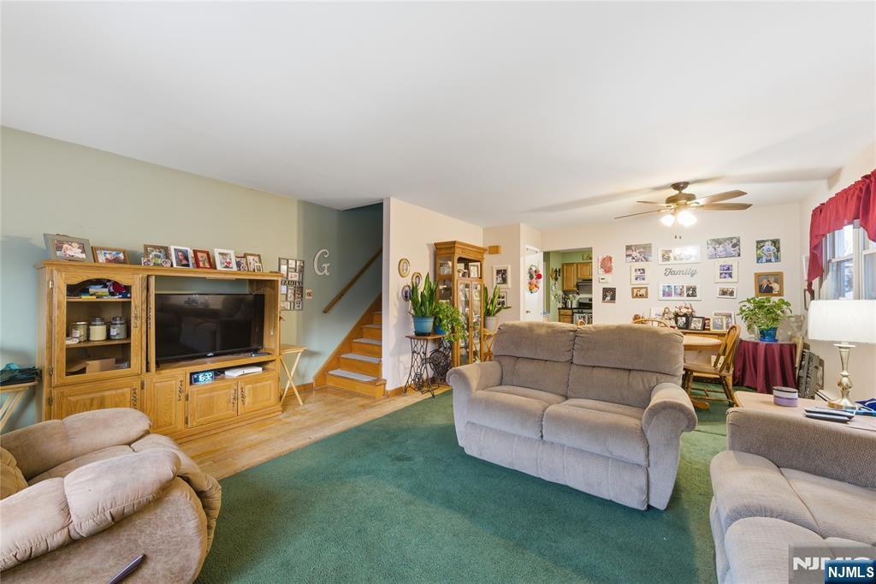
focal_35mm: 14
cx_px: 438
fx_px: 341
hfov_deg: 104.3
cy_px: 292
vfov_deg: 81.2
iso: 640
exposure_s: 1/15
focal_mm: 14
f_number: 8
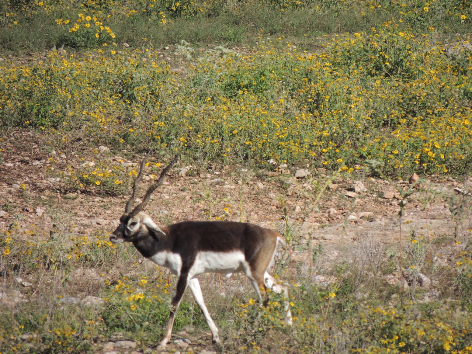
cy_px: 177
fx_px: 13635
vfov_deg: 1.5
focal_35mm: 1000
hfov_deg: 2.0
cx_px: 236
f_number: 5.9
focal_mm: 180
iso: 220
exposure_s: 1/1000
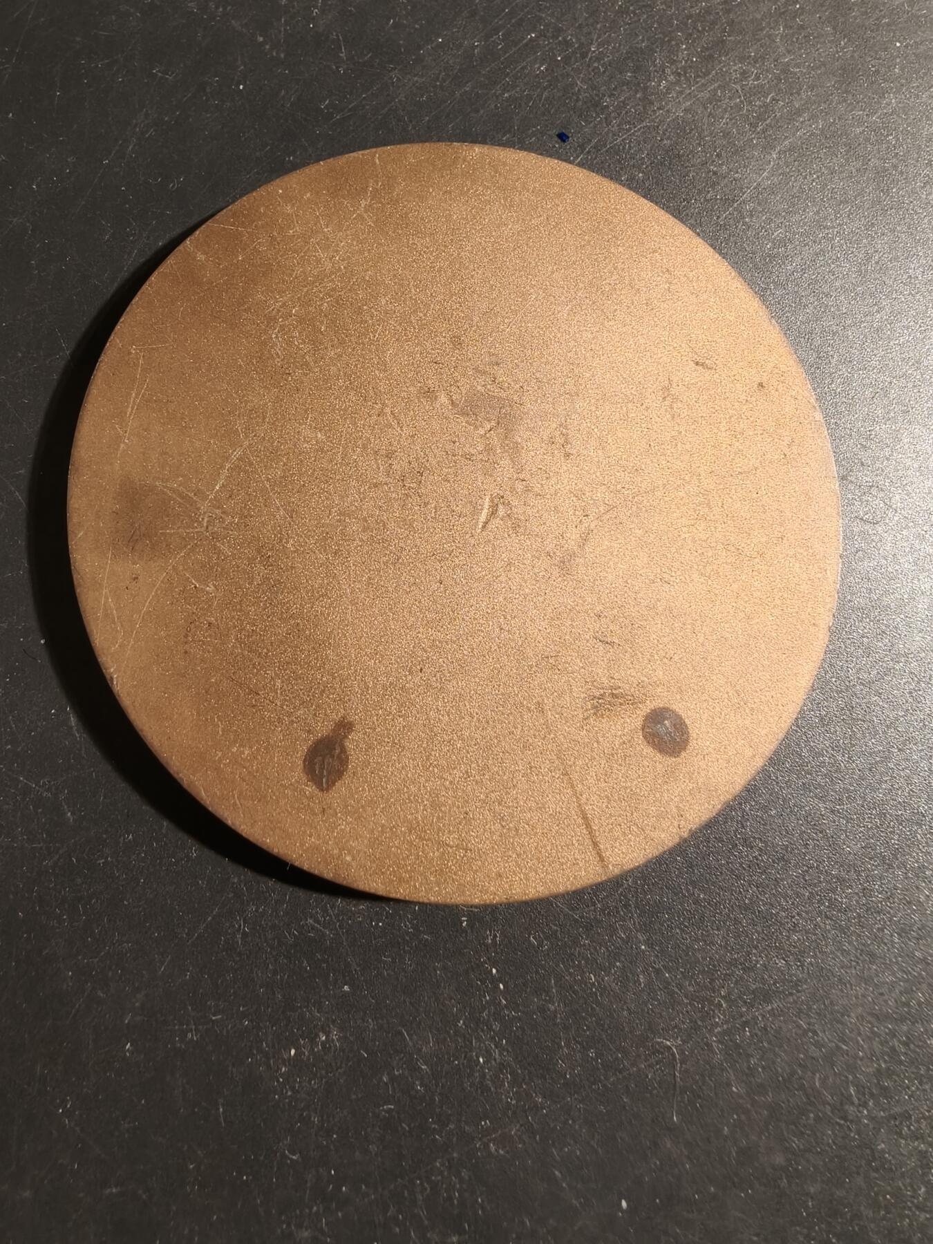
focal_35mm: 23
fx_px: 827
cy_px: 622
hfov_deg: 58.9
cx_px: 466
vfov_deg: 73.9
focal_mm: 2.32
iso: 160
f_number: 2
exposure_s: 1/95.3
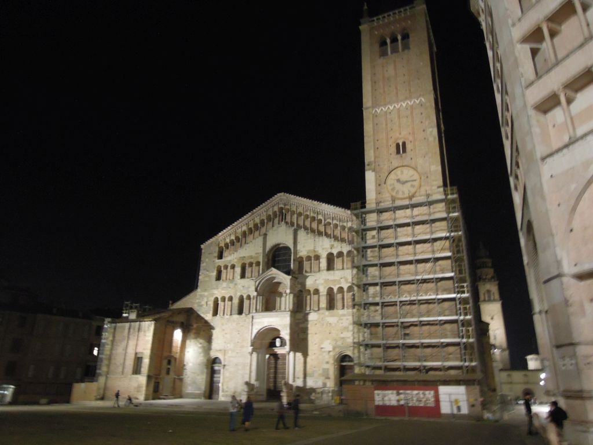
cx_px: 296
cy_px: 222
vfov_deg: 56.8
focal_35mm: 24
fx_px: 411
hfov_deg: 71.6
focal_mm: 4.3
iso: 800
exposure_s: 1/5
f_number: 2.5
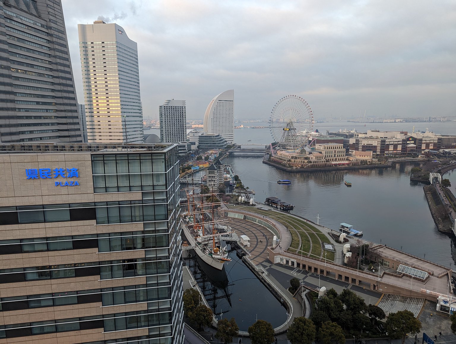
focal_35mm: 24
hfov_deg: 71.5
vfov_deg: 56.9
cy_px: 172
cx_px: 228
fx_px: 317
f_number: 1.85
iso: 42
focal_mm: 6.81
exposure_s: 1/113
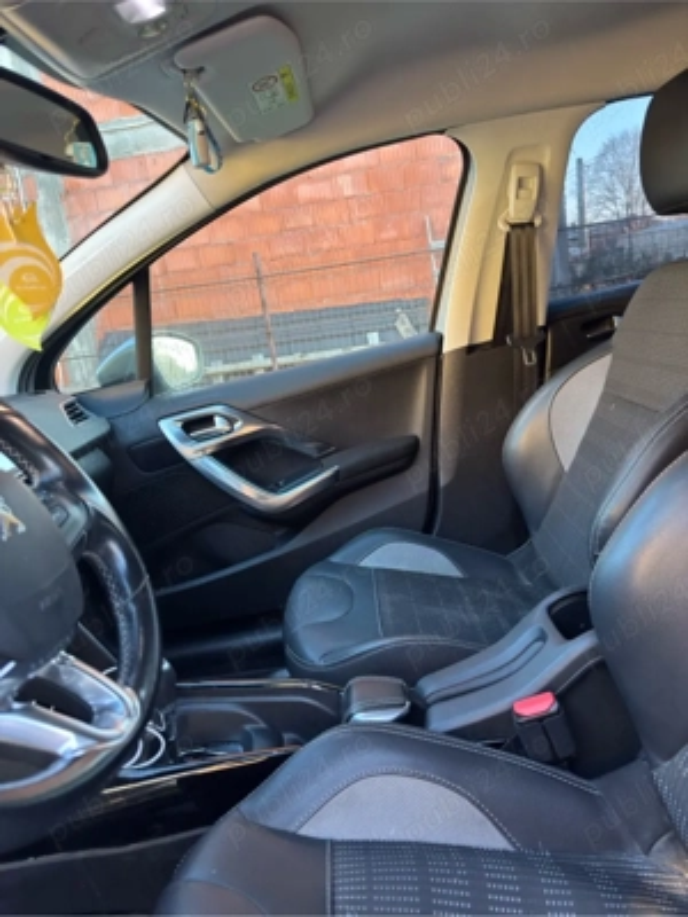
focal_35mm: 24
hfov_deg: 56.8
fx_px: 636
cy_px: 458
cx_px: 344
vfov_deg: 71.6
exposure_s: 1/60
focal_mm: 6.76
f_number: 1.78
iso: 160
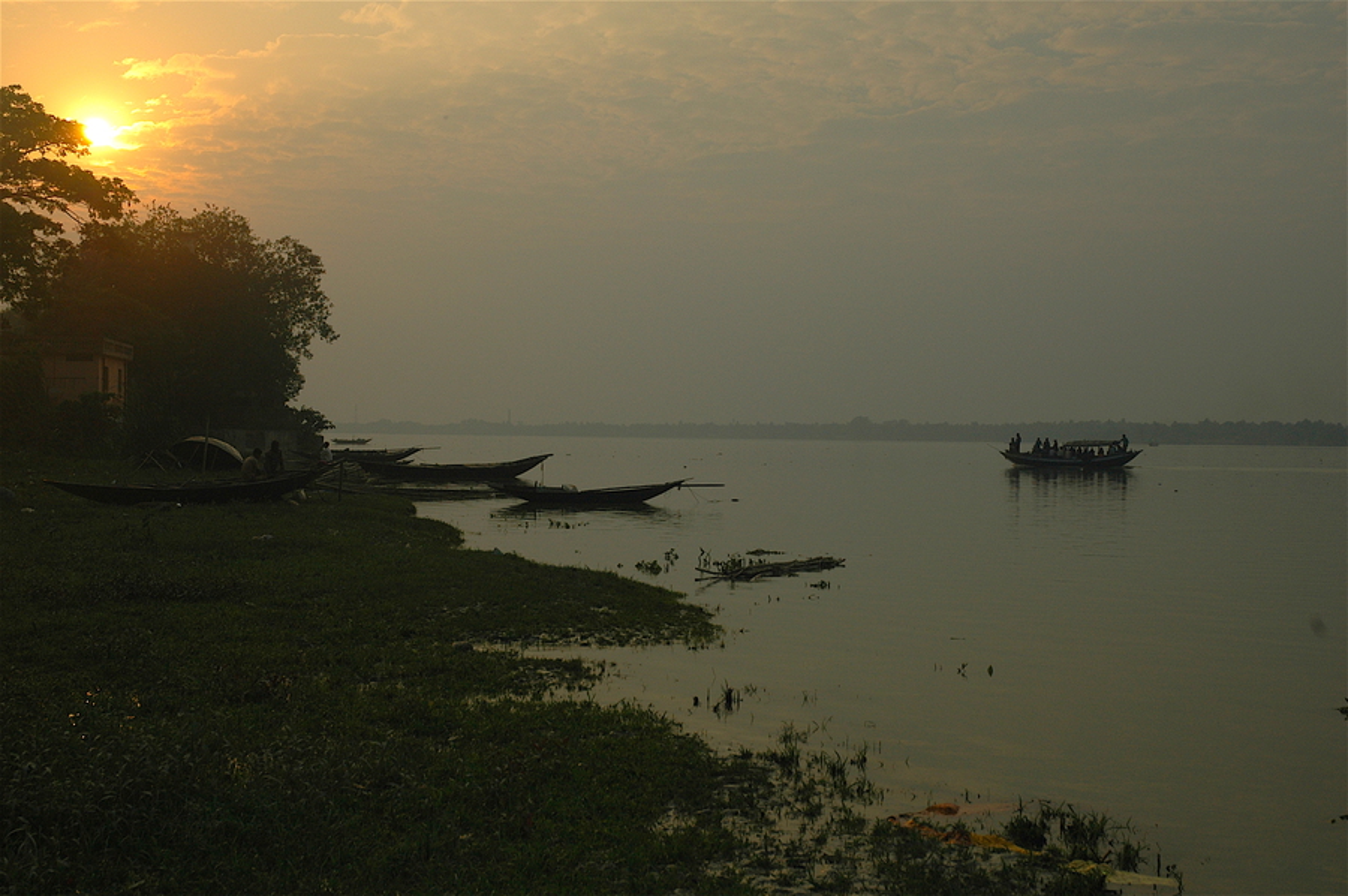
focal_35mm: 51
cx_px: 674
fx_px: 1908
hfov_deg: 38.9
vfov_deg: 26.4
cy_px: 448
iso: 200
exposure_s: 1/500
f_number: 7.1
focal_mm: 34
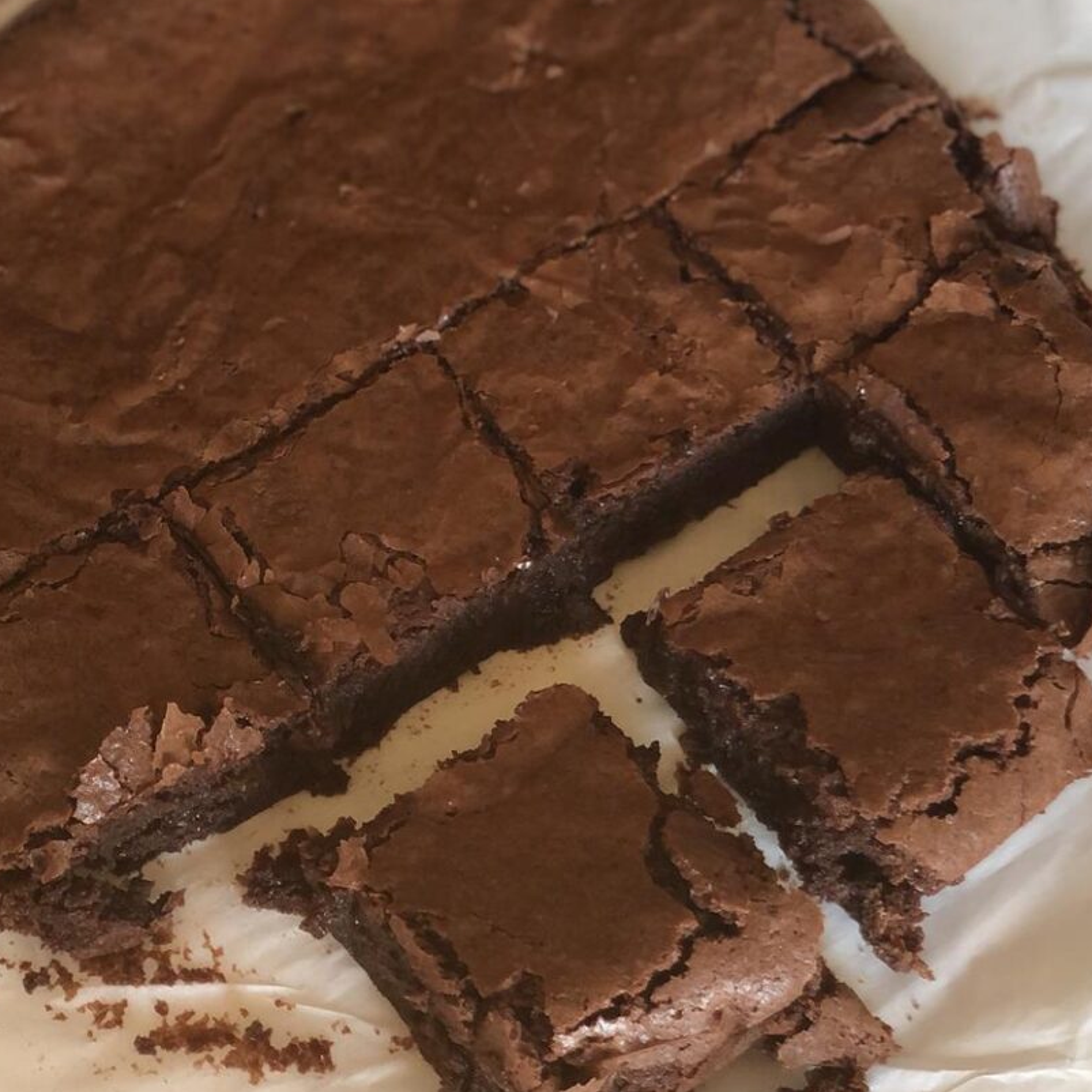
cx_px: 553
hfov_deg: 19.7
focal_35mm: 88
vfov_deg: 19.6
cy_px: 293
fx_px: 3141
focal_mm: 6
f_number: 2.4
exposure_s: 1/60
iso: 64
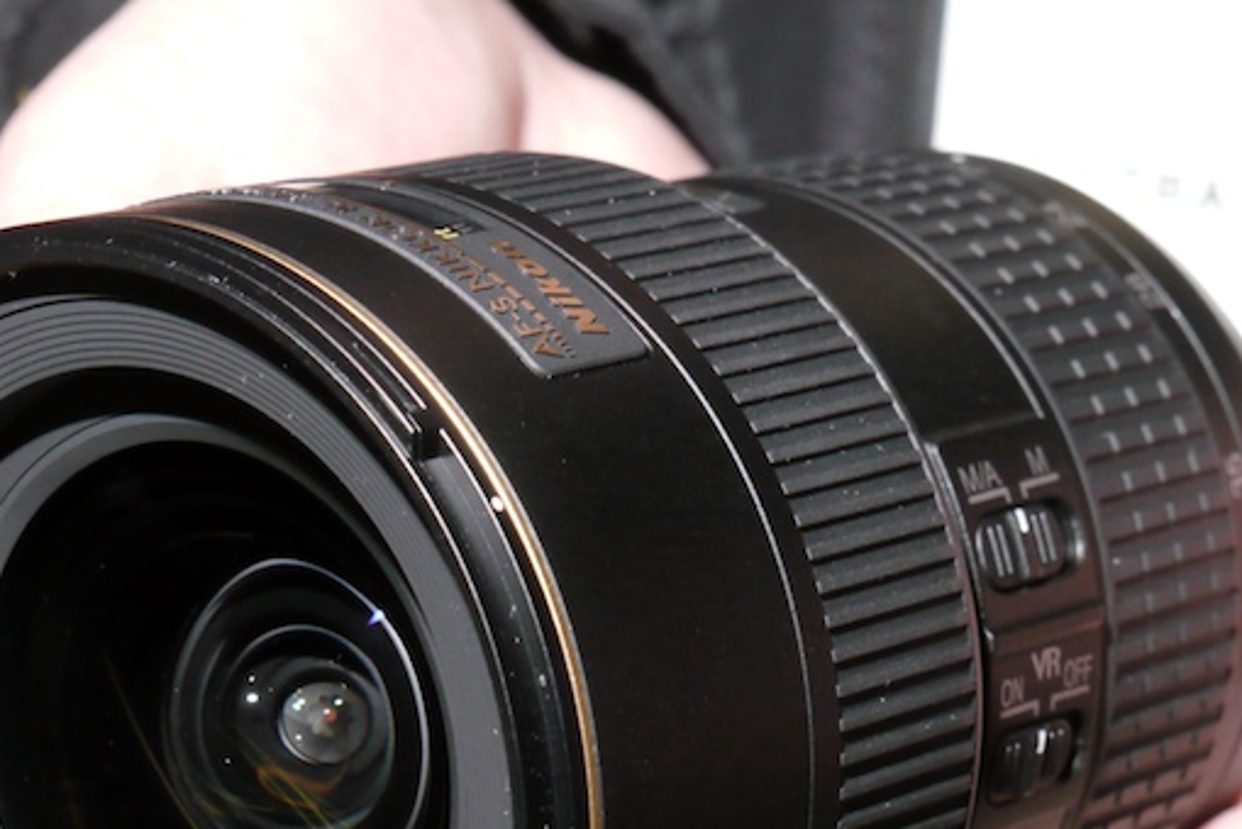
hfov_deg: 14.0
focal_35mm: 147
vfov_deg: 9.3
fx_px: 5074
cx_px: 600
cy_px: 724
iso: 800
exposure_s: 1/125
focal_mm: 45
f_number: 9
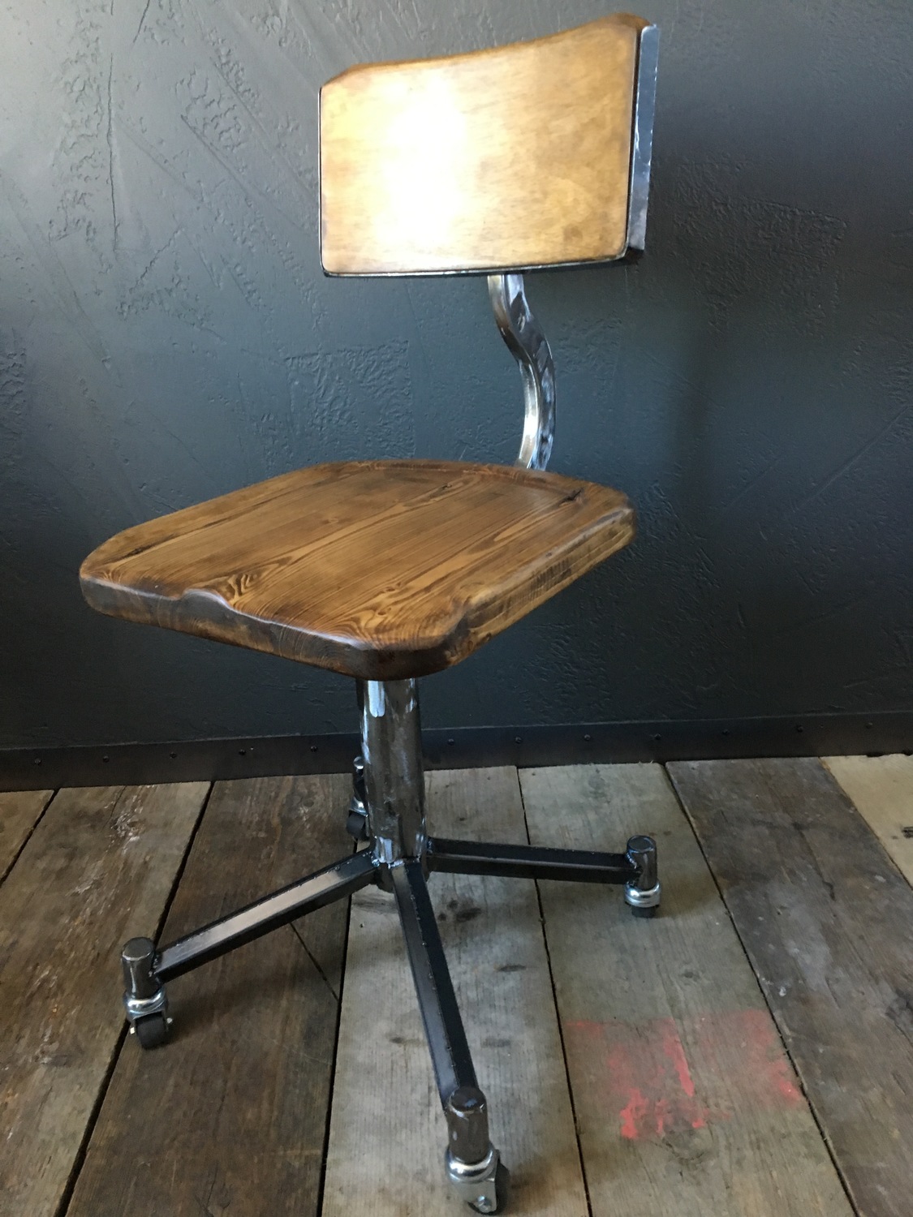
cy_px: 608
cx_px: 456
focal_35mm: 29
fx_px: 1020
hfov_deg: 48.2
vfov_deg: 61.7
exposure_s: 1/33
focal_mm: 4.15
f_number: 2.2
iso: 200
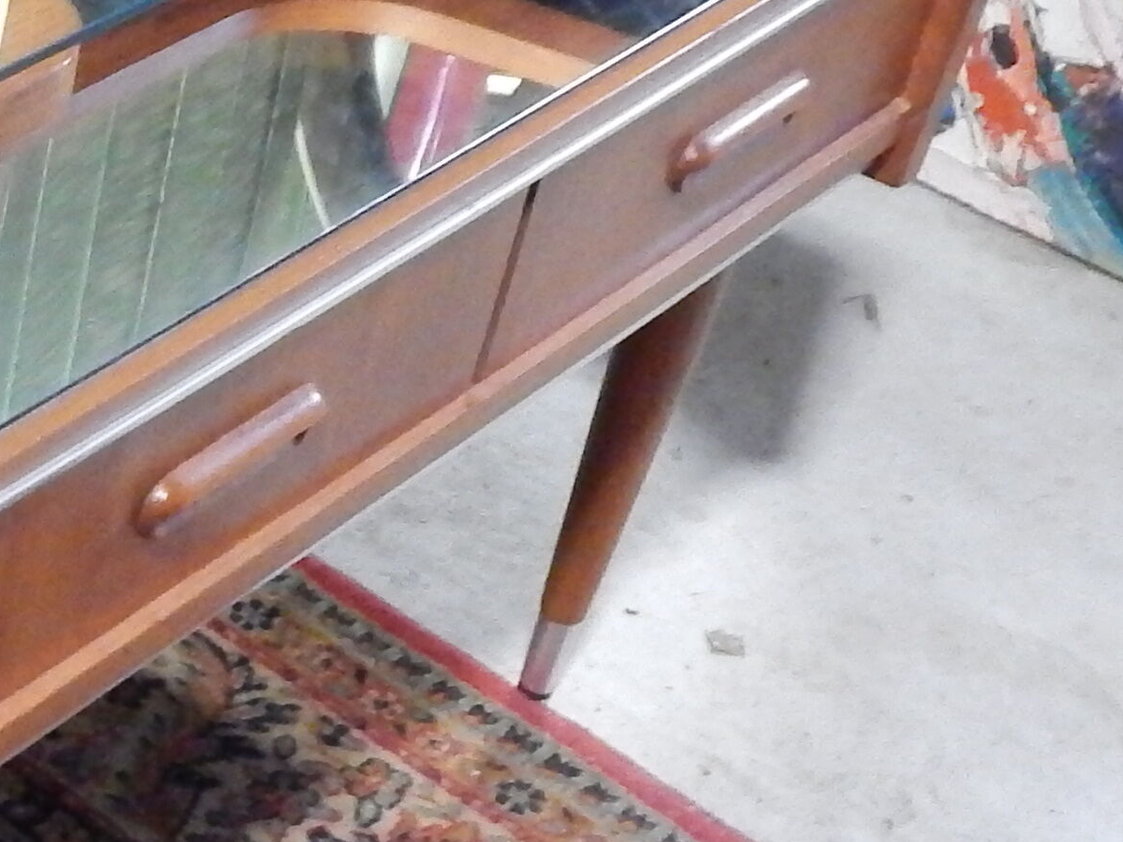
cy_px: 594
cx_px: -515
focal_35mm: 86
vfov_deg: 17.1
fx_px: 2790
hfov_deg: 20.0
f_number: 3
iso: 800
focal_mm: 4
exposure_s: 1/3
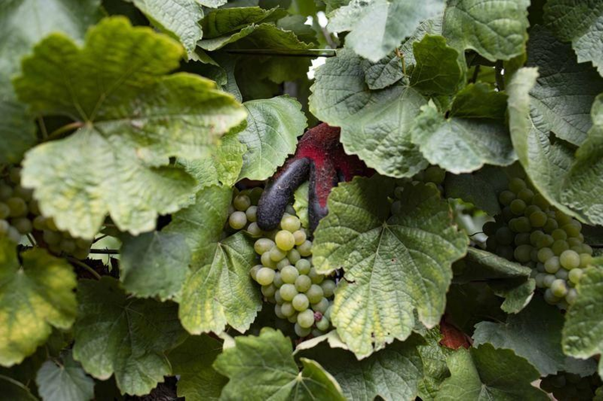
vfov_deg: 37.8
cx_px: 302
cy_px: 200
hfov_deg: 54.4
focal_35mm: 35
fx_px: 586
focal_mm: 35
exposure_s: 1/500
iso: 200
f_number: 2.8
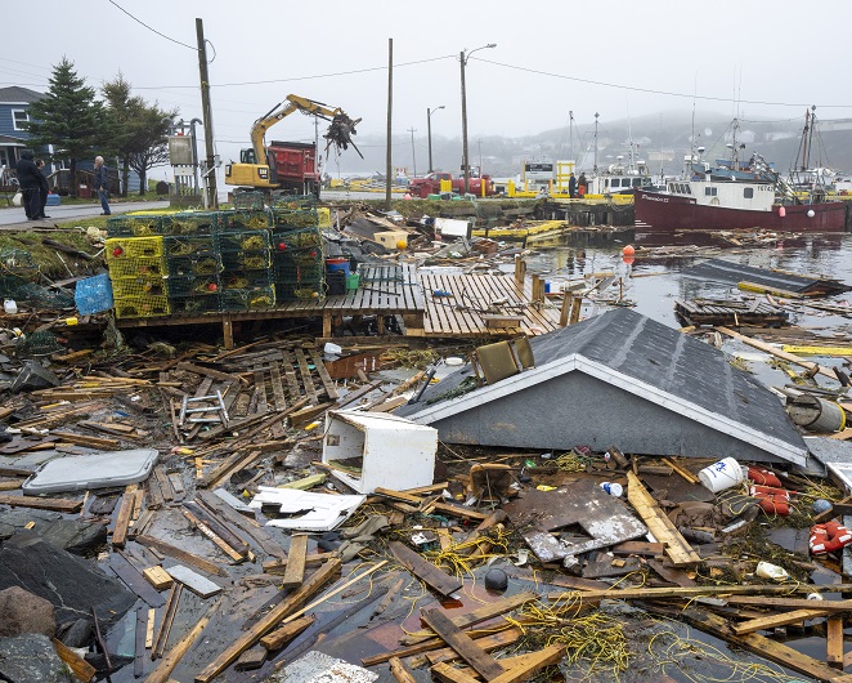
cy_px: 342
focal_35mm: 34
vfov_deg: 43.4
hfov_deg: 52.5
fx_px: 858
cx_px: 512
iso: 800
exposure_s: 1/250
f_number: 8
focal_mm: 30
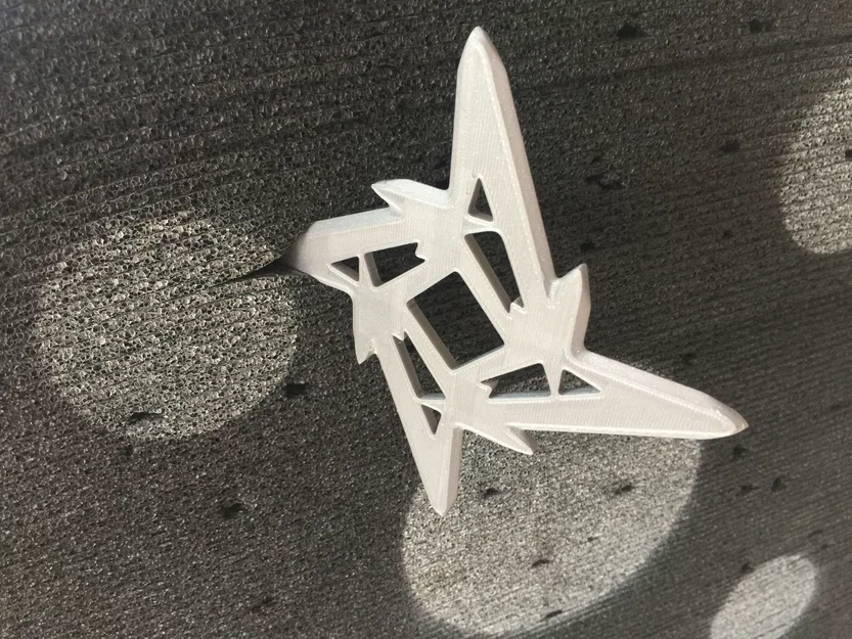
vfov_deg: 48.2
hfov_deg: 61.7
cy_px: 320
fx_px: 714
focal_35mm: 29
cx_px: 426
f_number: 2.2
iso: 50
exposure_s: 1/30
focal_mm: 4.15
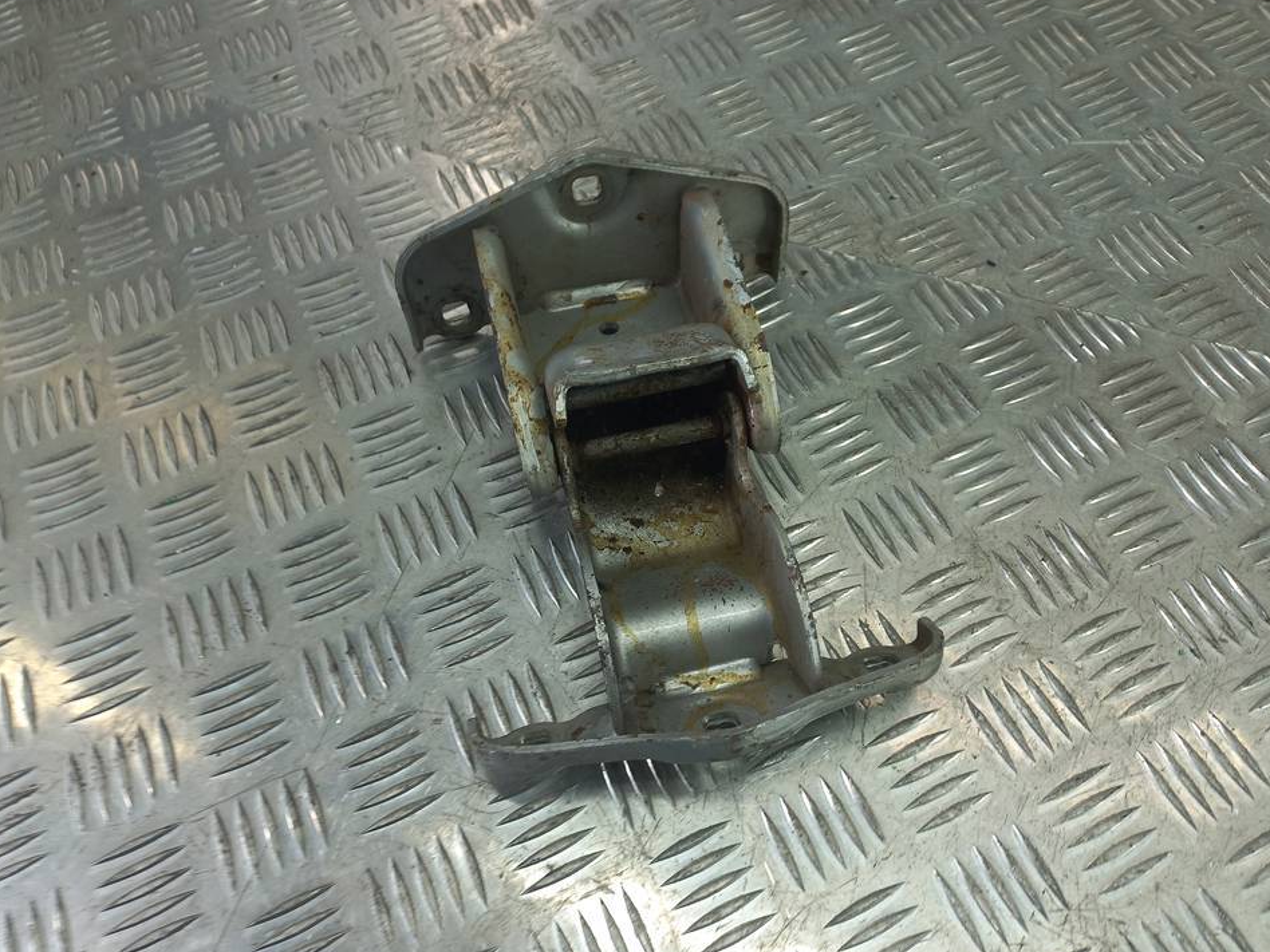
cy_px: 493
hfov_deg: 65.3
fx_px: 991
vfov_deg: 51.3
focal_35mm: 27
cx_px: 638
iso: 50
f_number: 1.8
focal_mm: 4.6
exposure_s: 1/50
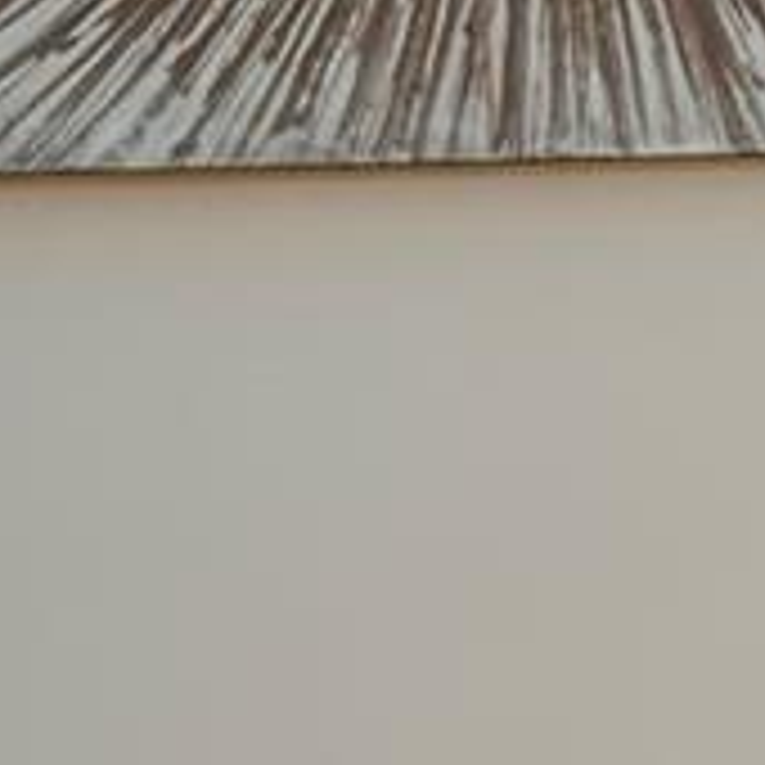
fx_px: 4801
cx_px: 2768
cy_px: -126
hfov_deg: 7.3
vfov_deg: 9.0
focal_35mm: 192
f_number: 8
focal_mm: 24
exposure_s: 1/6
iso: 200
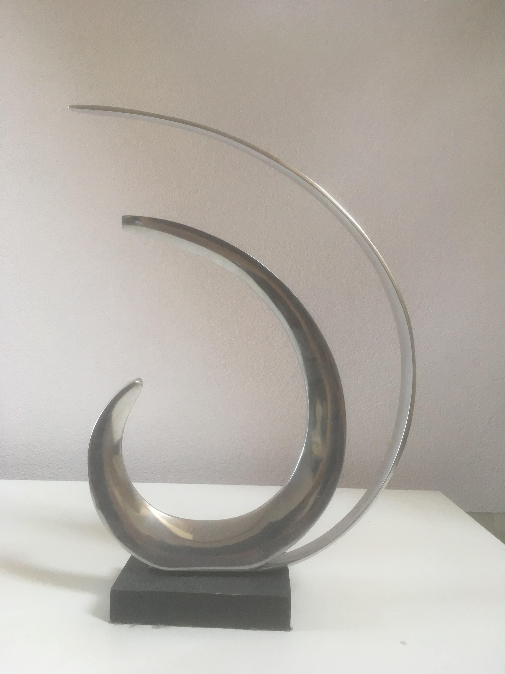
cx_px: 252
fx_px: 564
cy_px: 337
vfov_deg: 61.7
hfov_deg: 48.2
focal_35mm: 29
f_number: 2.2
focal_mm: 4.15
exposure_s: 1/33
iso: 80
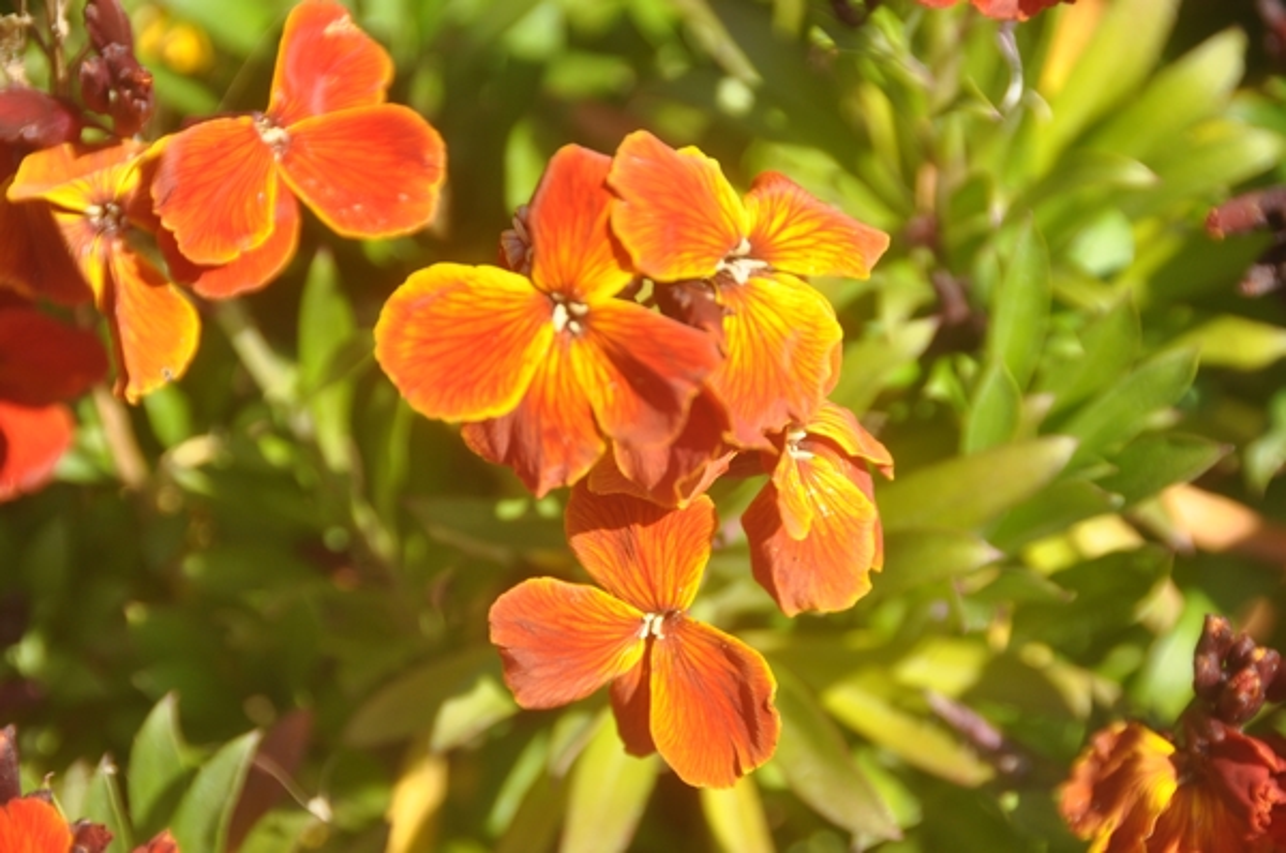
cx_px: 643
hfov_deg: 6.9
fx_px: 10699
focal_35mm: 300
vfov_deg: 4.6
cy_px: 426
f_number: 8
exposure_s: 1/200
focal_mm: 200
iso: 200
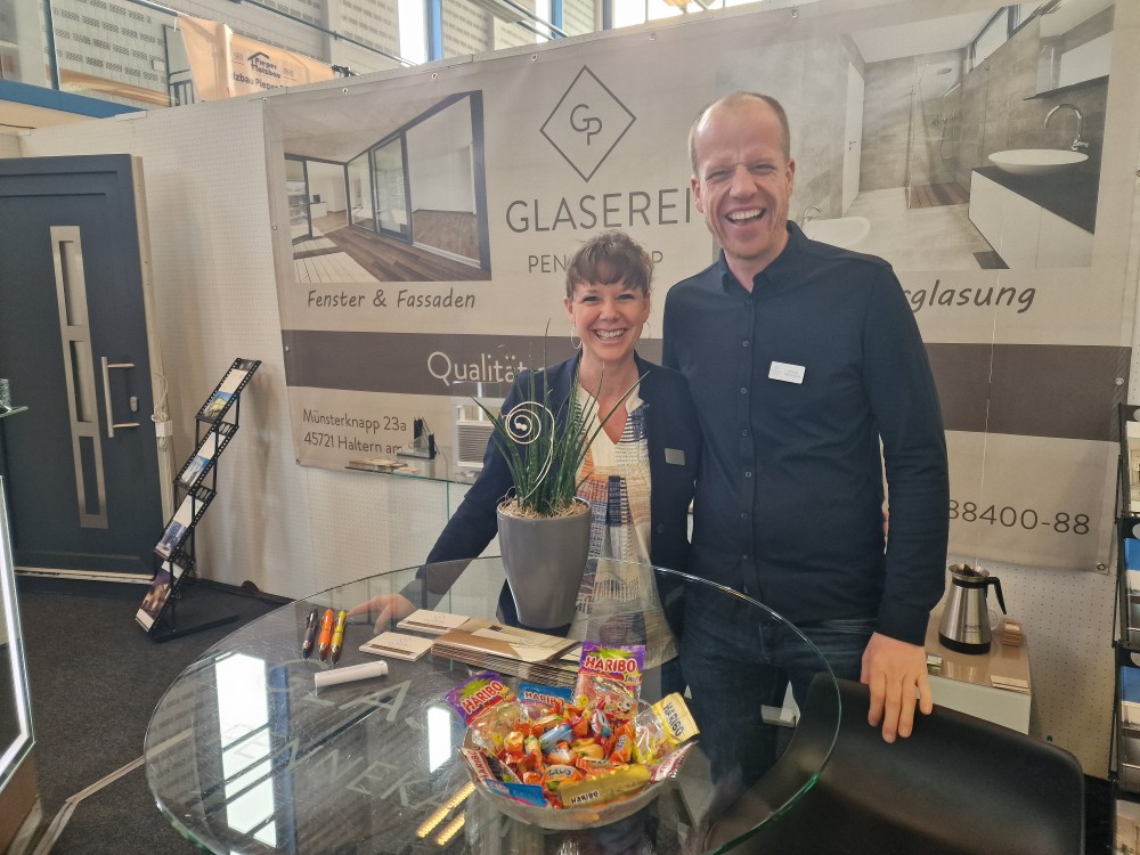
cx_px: 570
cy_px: 428
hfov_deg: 73.9
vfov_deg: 58.9
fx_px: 757
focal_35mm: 23
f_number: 1.8
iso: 125
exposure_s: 1/100
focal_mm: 6.4
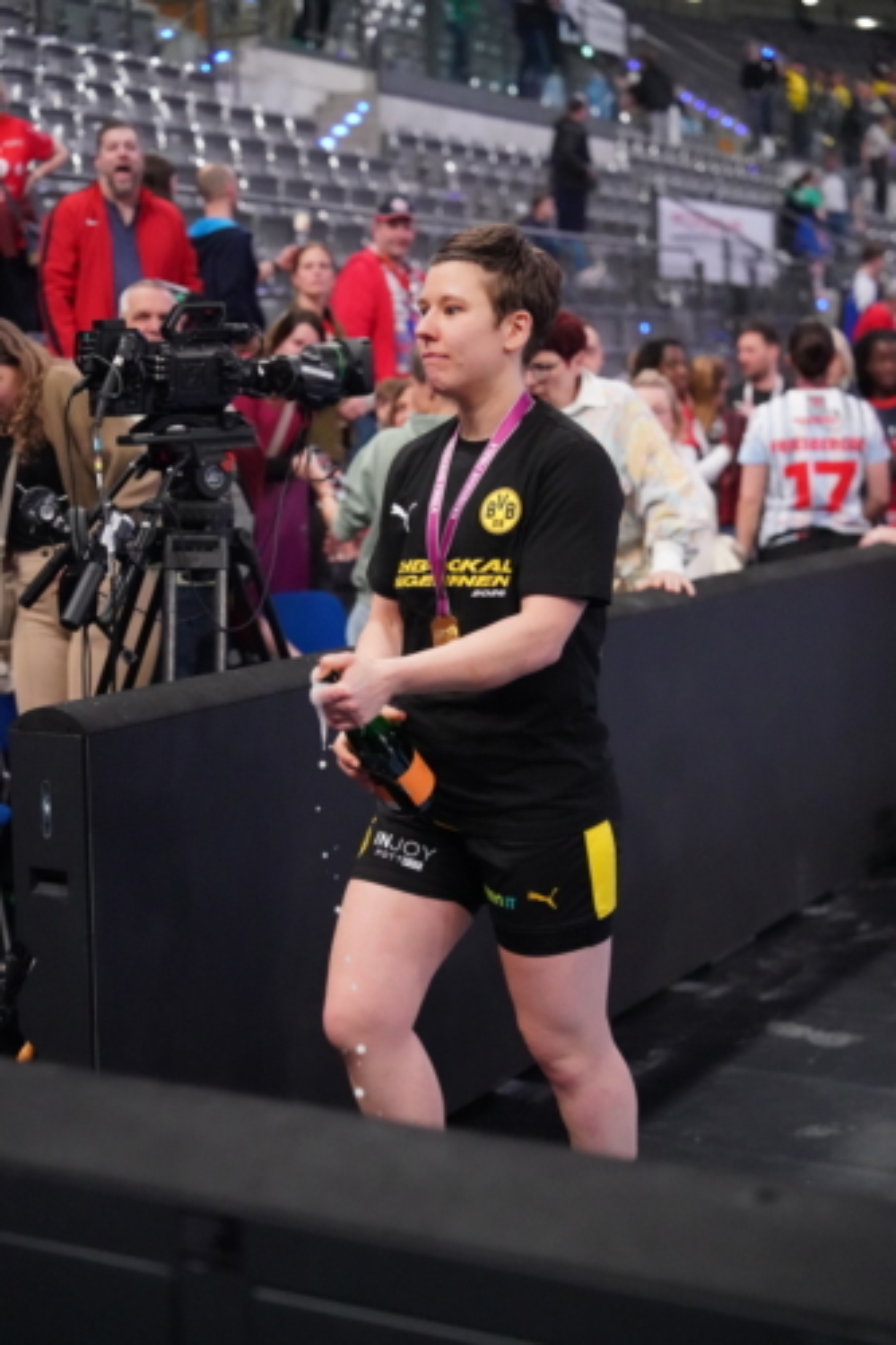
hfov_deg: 22.6
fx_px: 2241
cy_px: 672
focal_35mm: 60
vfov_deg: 33.4
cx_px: 448
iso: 16000
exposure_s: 1/500
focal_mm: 60
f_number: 2.8
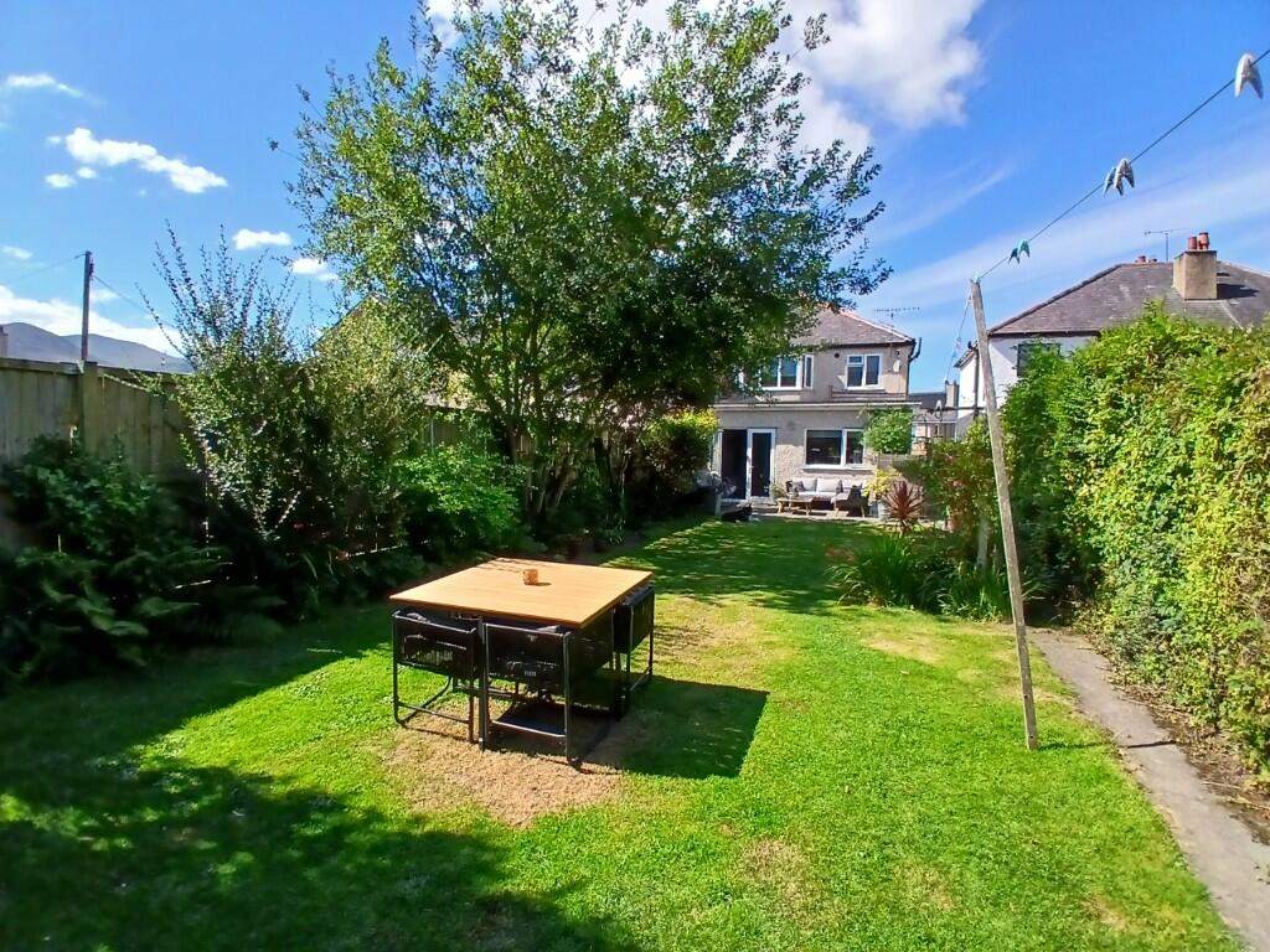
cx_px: 635
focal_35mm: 17
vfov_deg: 74.7
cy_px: 476
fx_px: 624
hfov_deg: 91.0
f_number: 2.2
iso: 50
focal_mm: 1.4
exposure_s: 1/1110
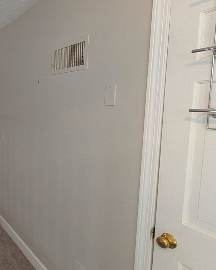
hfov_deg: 42.0
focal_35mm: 26
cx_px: -28
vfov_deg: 66.0
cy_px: 129
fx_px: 208
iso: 218
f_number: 1.7
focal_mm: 2.02
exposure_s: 1/60
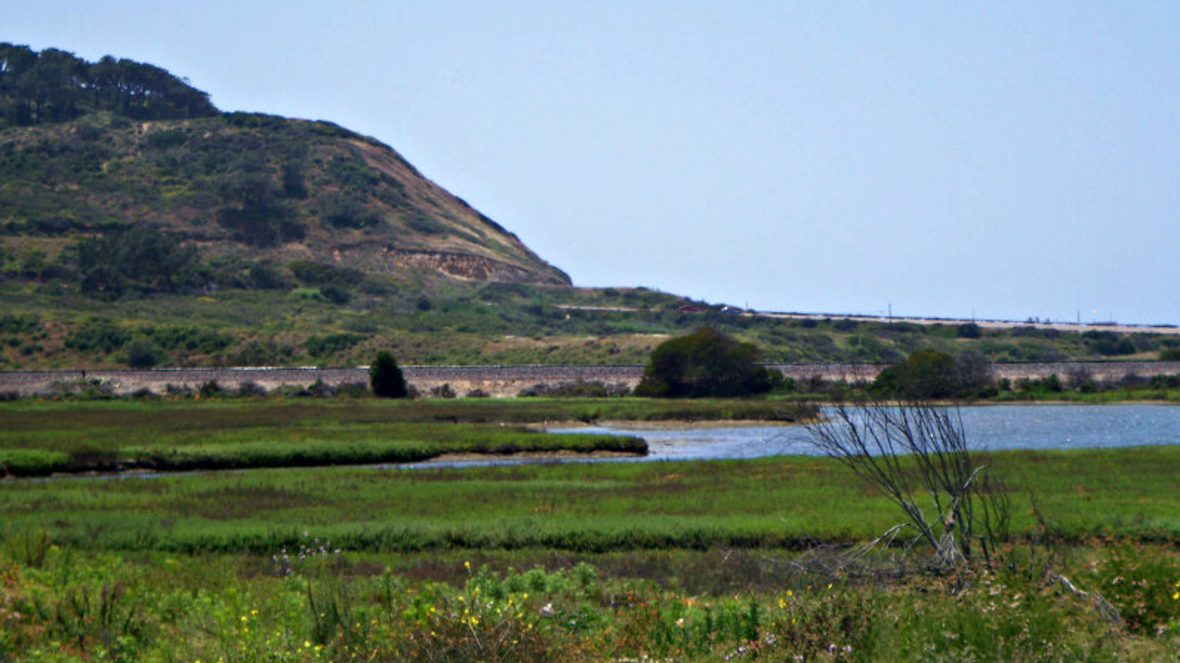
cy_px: 334
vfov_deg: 9.5
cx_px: 591
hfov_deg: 16.8
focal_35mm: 128
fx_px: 4004
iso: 50
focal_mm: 19.2
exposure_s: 1/320
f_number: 4.4
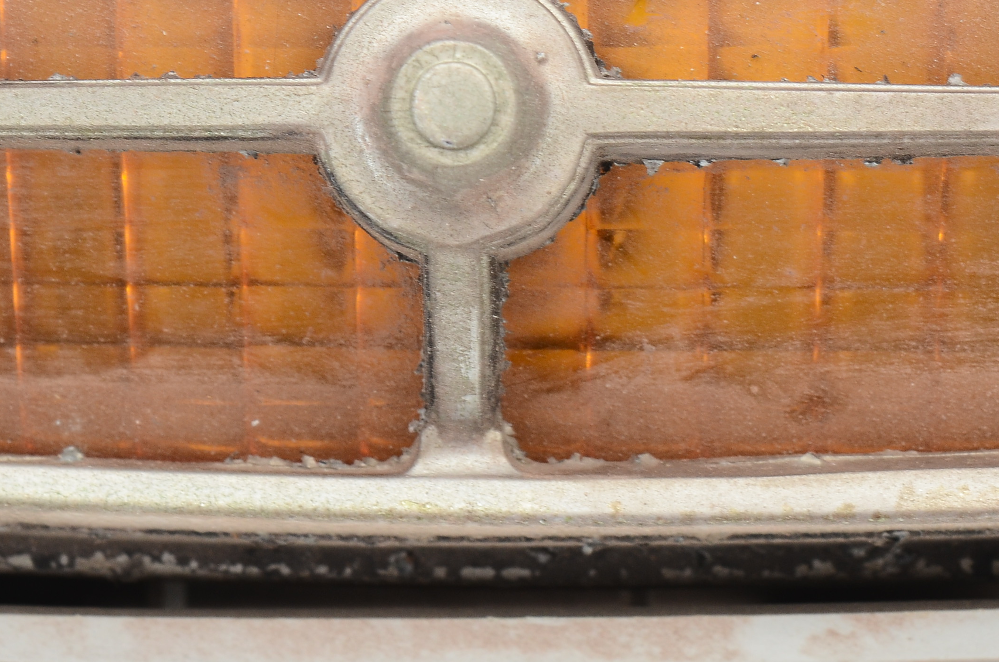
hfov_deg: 14.3
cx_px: 444
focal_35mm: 144
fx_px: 3985
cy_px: 167
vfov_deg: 9.5
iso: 320
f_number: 10
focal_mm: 55
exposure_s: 1/80
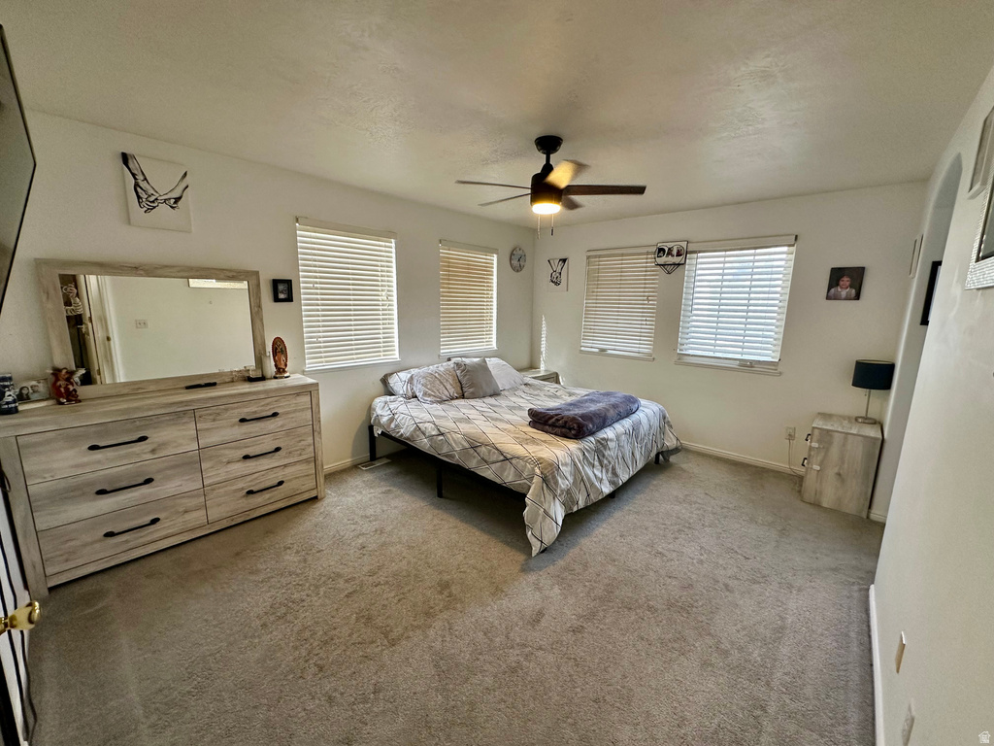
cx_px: 497
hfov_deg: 102.1
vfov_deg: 85.7
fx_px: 402
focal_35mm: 14
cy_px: 373
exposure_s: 1/120
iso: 200
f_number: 2.2
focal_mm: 2.22
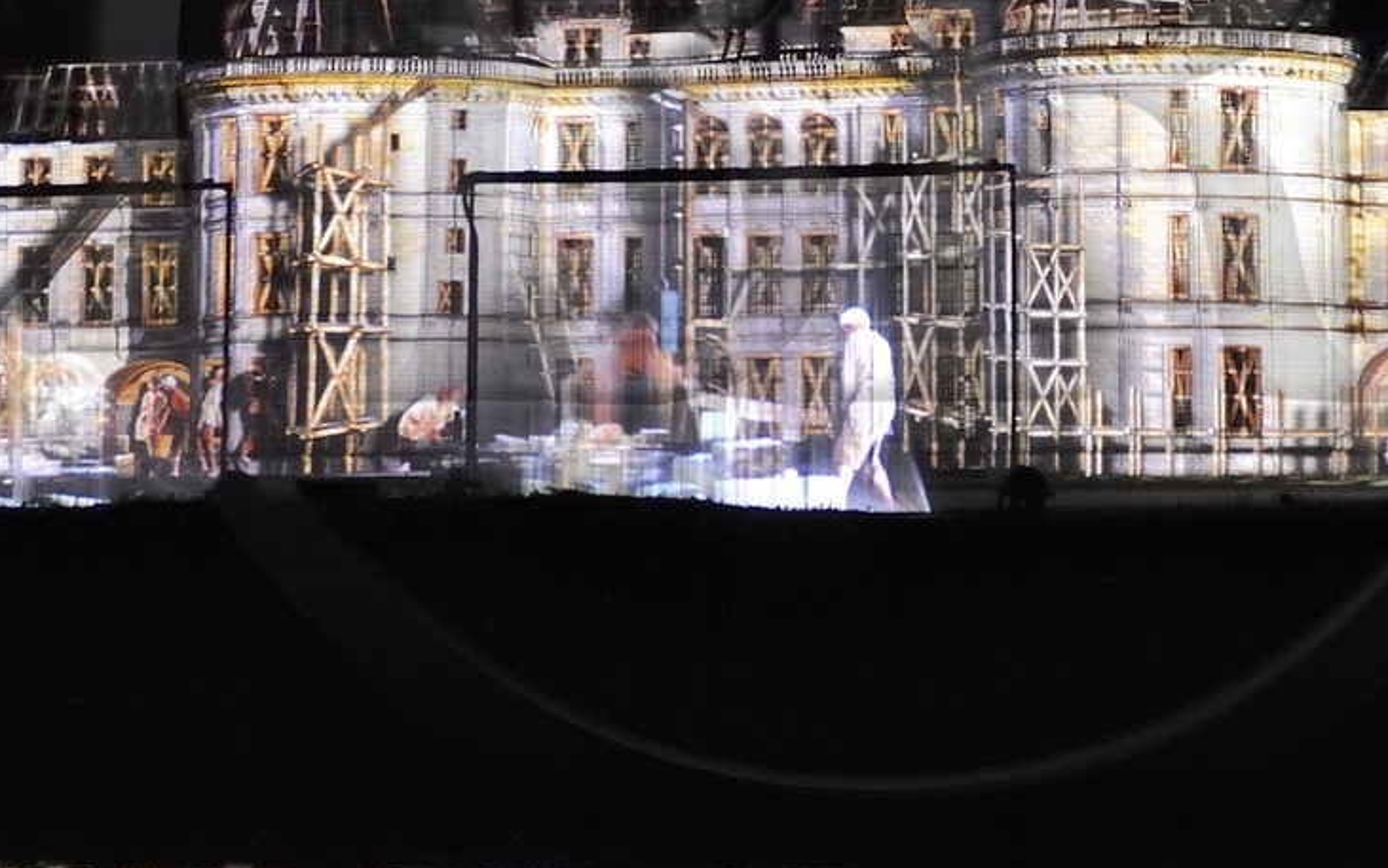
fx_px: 4048
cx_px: 873
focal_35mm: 107
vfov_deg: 12.2
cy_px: 93
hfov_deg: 19.4
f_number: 2.8
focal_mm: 48
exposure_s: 1/10
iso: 3200
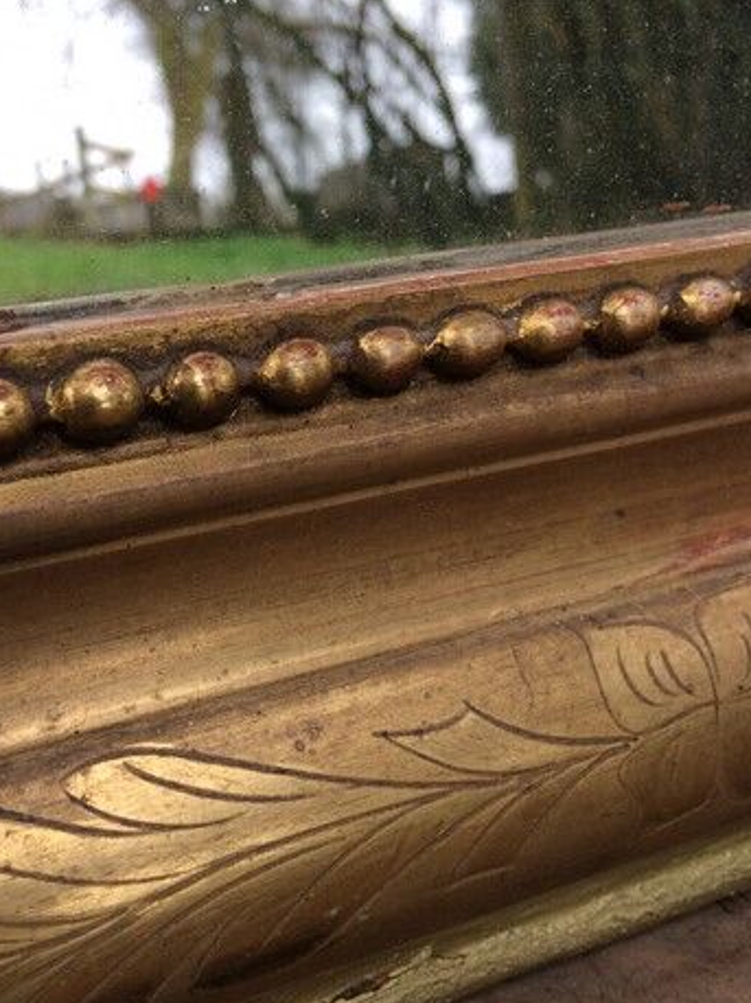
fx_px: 1100
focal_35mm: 38
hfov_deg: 37.5
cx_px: 298
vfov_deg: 48.9
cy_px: 440
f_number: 2.2
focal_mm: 4.15
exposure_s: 1/100
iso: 50
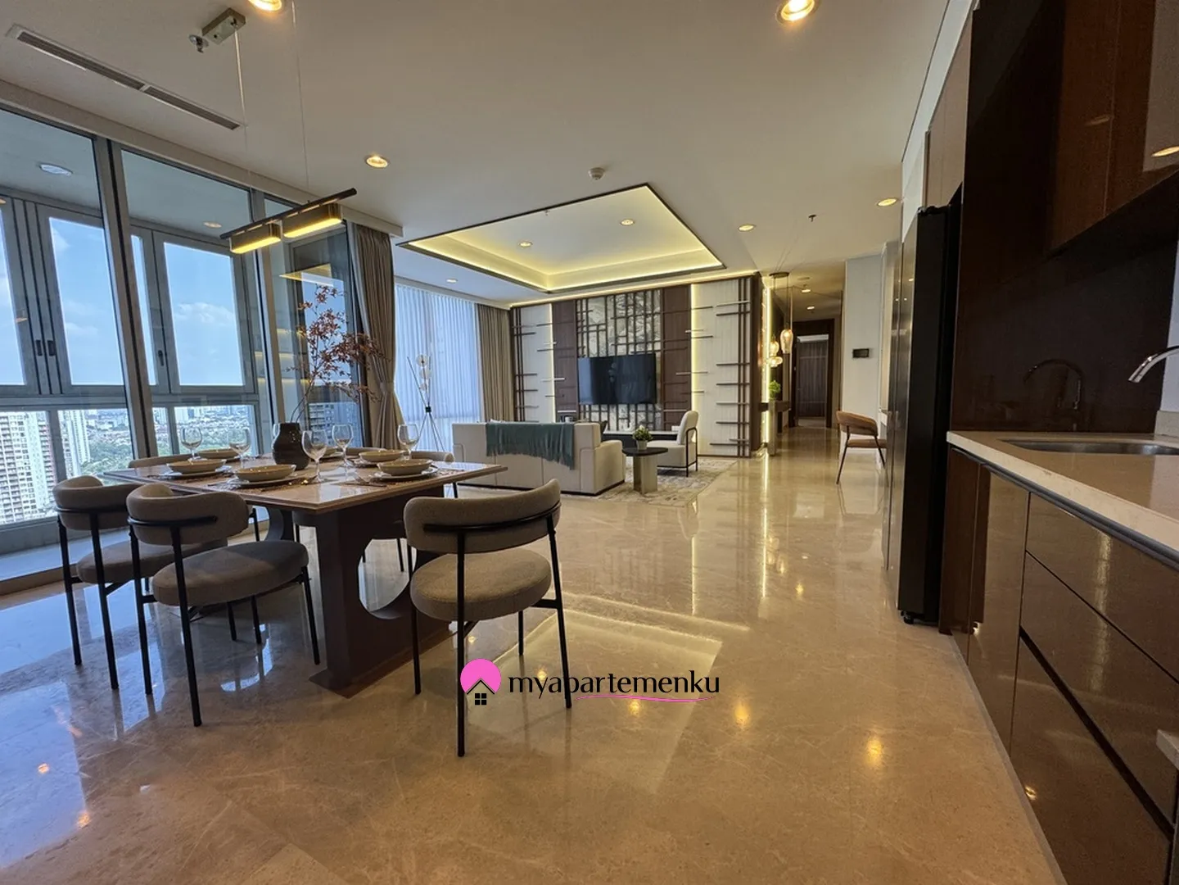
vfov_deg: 85.7
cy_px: 442
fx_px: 477
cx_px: 590
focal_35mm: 14
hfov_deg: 102.1
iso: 160
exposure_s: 1/100
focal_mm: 2.22
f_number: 2.2
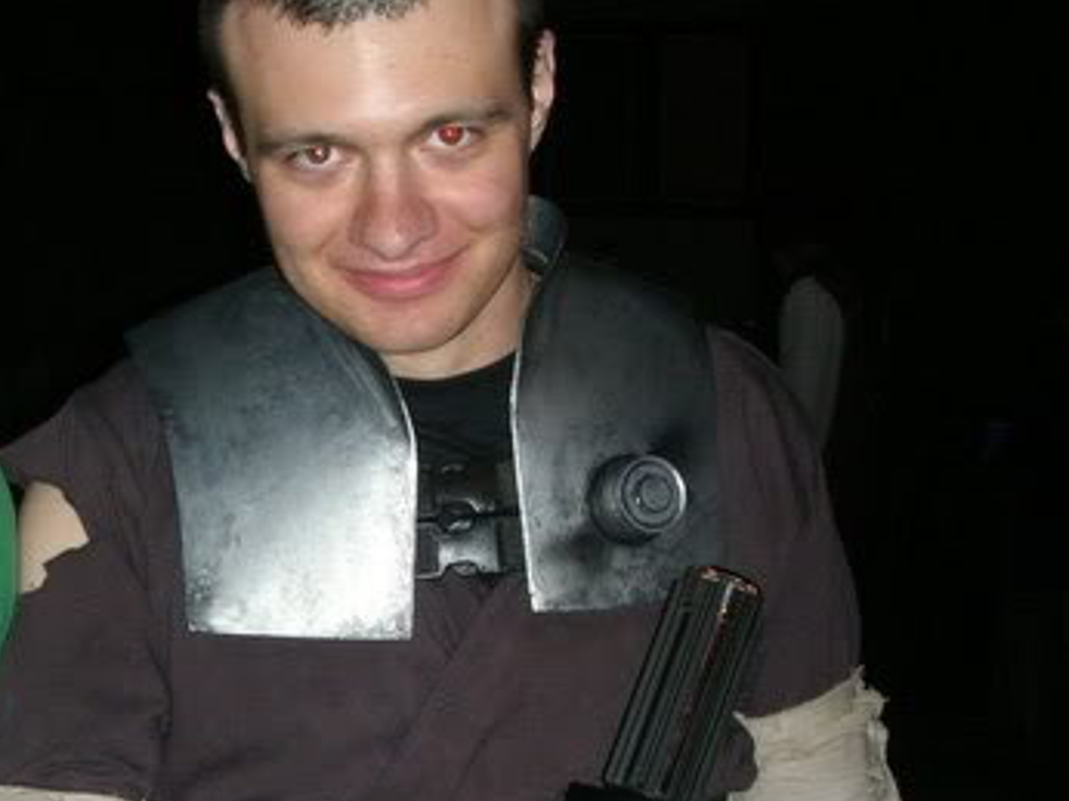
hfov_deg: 23.4
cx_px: 74
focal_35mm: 81
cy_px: 578
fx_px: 2500
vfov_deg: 18.1
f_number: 3
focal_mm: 5.8
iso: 96
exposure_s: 1/60.1
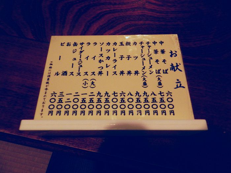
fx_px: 153
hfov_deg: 73.9
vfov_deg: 58.9
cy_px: 86
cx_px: 116
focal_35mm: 23
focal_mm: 4
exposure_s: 1/25
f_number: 3.4
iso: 400
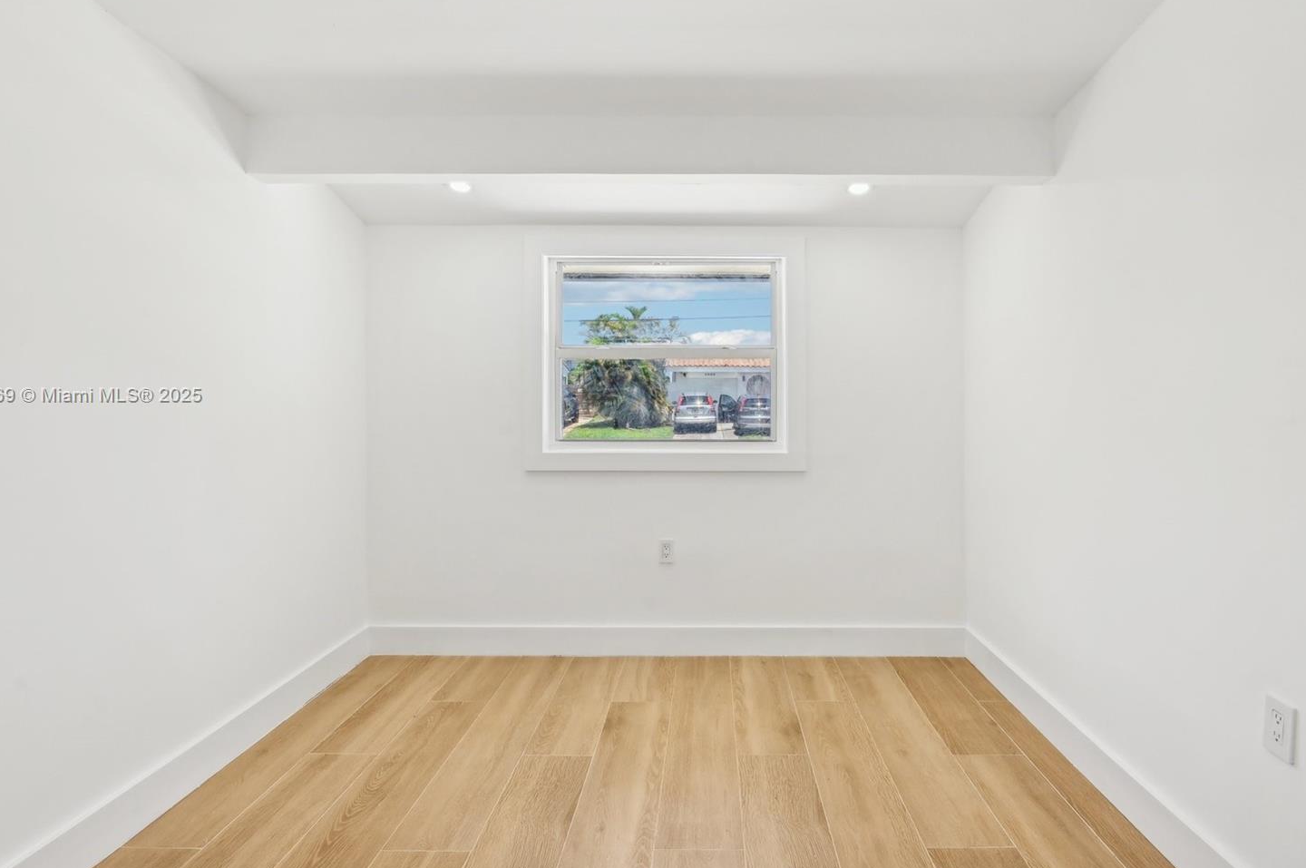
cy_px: 397
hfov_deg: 84.0
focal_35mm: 20
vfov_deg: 61.7
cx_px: 637
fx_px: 725
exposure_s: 1/60
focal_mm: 18
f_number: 8
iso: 100
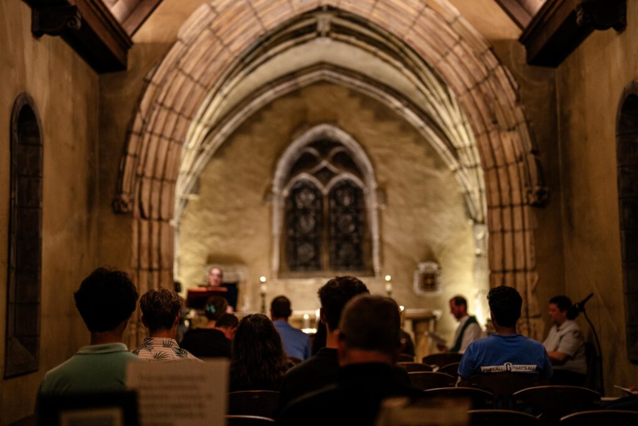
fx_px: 886
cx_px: 319
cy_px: 213
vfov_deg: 27.0
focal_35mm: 50
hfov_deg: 39.6
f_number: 1.2
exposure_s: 1/125
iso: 800
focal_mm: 50
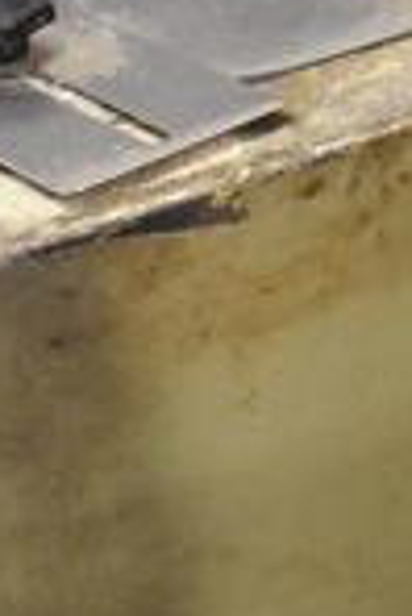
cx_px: 1086
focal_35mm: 167
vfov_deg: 11.9
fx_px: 2860
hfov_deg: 7.5
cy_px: -227
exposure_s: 1/125
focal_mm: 18
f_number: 3.5
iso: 2200
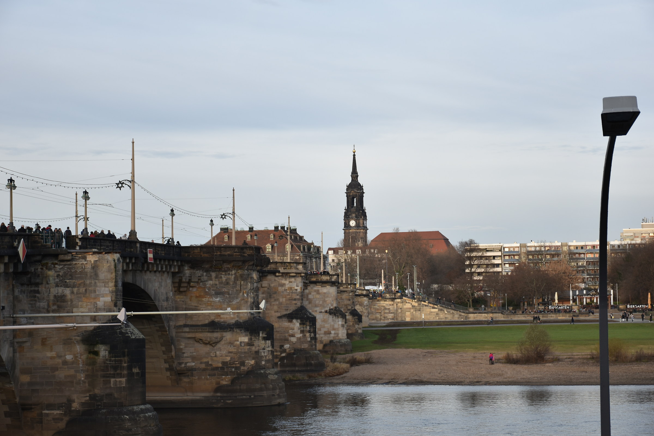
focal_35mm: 75
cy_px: 218
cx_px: 327
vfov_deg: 18.2
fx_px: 1362
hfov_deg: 27.0
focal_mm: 50
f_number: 5.6
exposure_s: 1/250
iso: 100
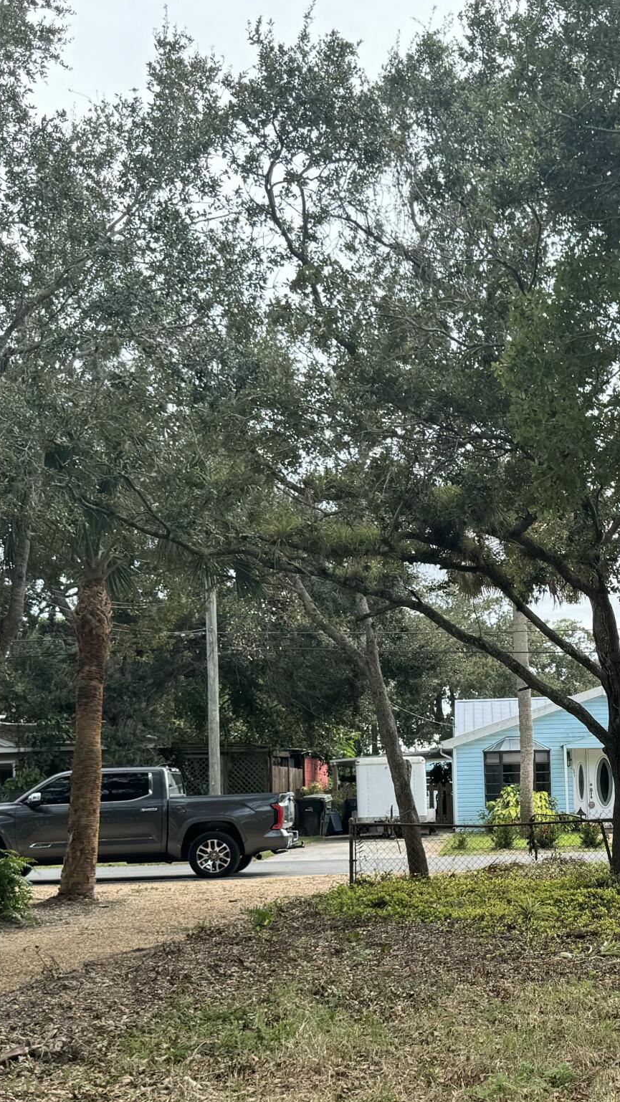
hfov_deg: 22.6
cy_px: 787
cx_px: 609
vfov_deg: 39.8
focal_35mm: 51
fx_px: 1491
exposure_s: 1/952
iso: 80
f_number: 1.78
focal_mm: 6.76
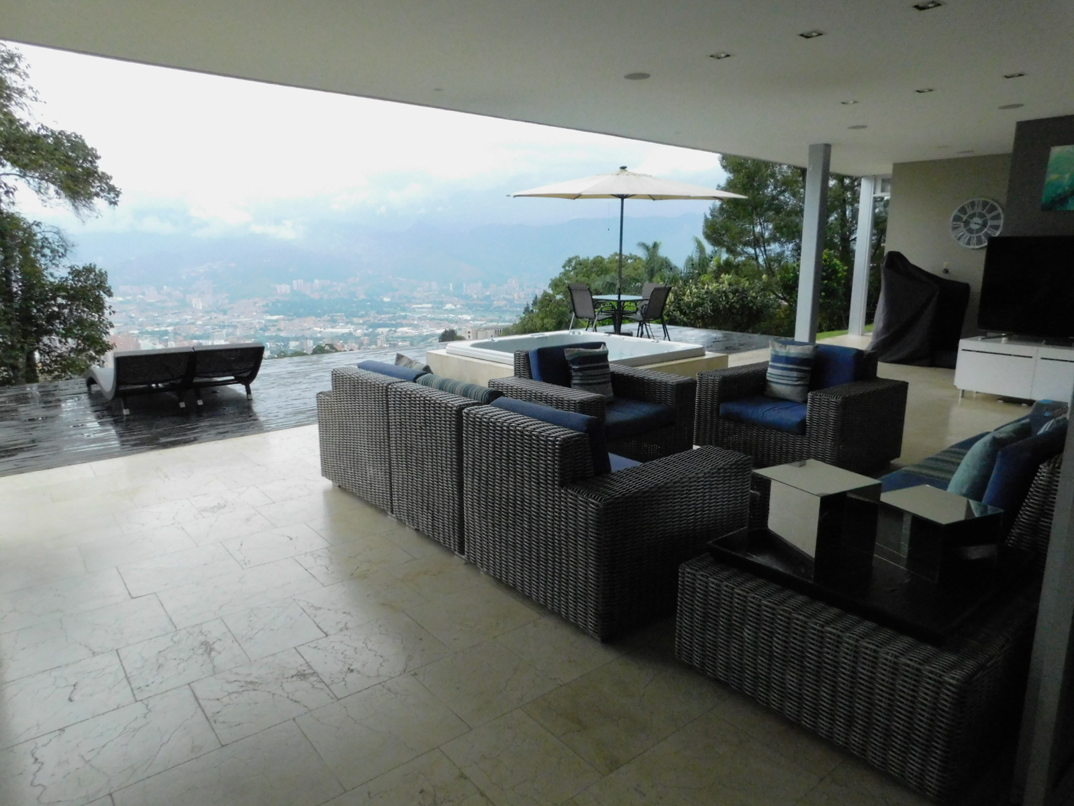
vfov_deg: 58.9
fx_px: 714
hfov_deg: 73.9
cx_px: 537
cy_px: 403
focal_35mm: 23
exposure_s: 1/800
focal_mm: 4
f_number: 6
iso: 800
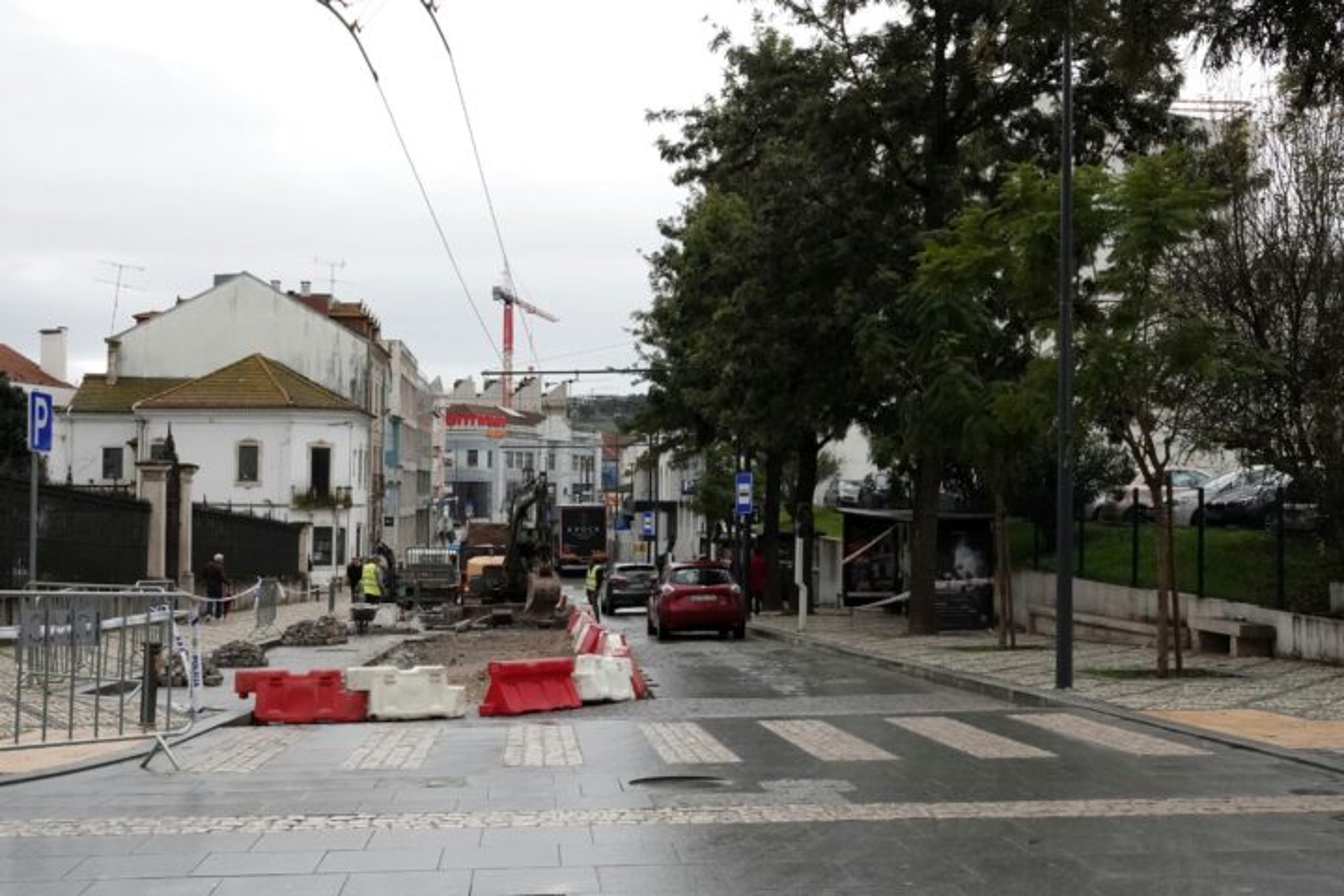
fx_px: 1605
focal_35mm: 43
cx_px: 672
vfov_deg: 31.2
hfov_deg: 45.4
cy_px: 448
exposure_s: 1/1000
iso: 2000
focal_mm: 15.73
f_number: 7.1
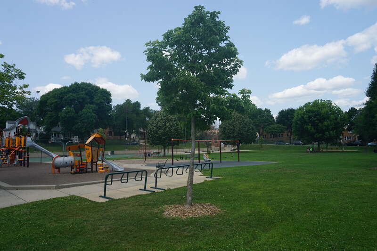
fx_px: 251
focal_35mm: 24
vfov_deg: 53.1
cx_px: 188
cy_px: 126
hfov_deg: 73.8
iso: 100
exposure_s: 1/125
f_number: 11
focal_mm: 16
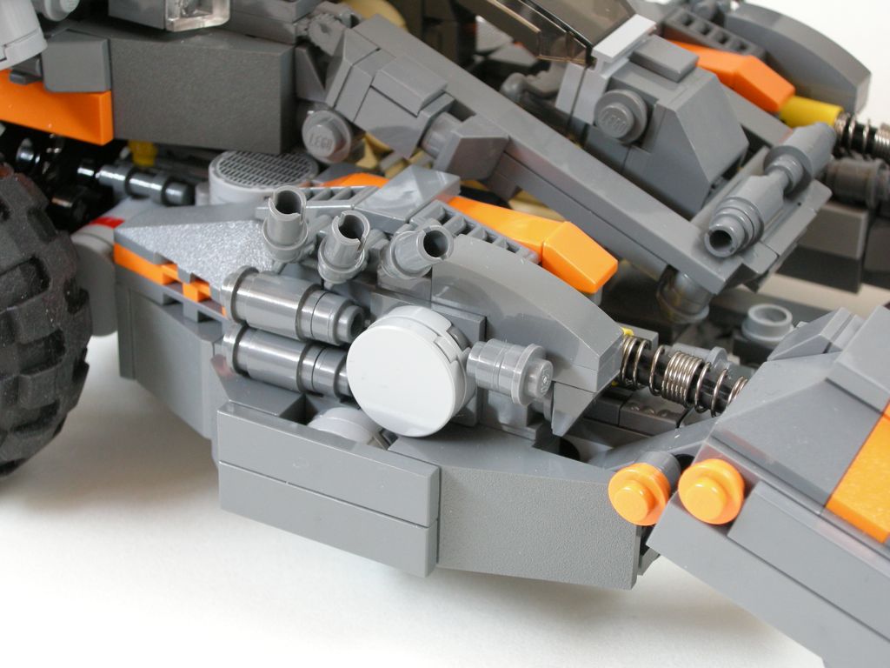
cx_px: 445
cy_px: 334
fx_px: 2288
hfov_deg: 22.0
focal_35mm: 89
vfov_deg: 16.6
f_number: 4.8
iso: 200
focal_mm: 18.6
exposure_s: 1/6.8
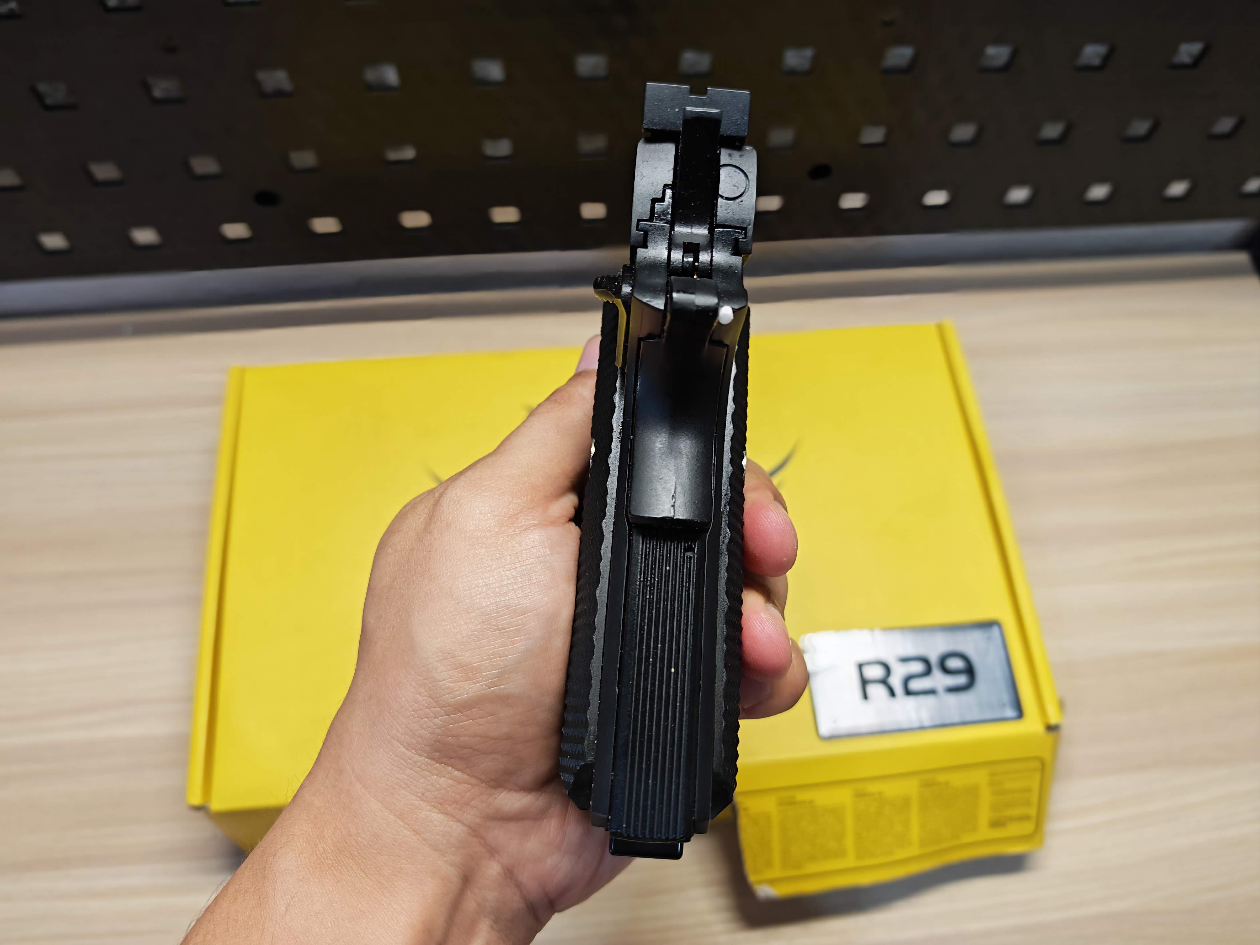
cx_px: 630
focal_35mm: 24
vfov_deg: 56.8
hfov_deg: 71.6
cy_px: 472
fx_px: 874
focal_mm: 6.83
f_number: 2
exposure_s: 1/100
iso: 125
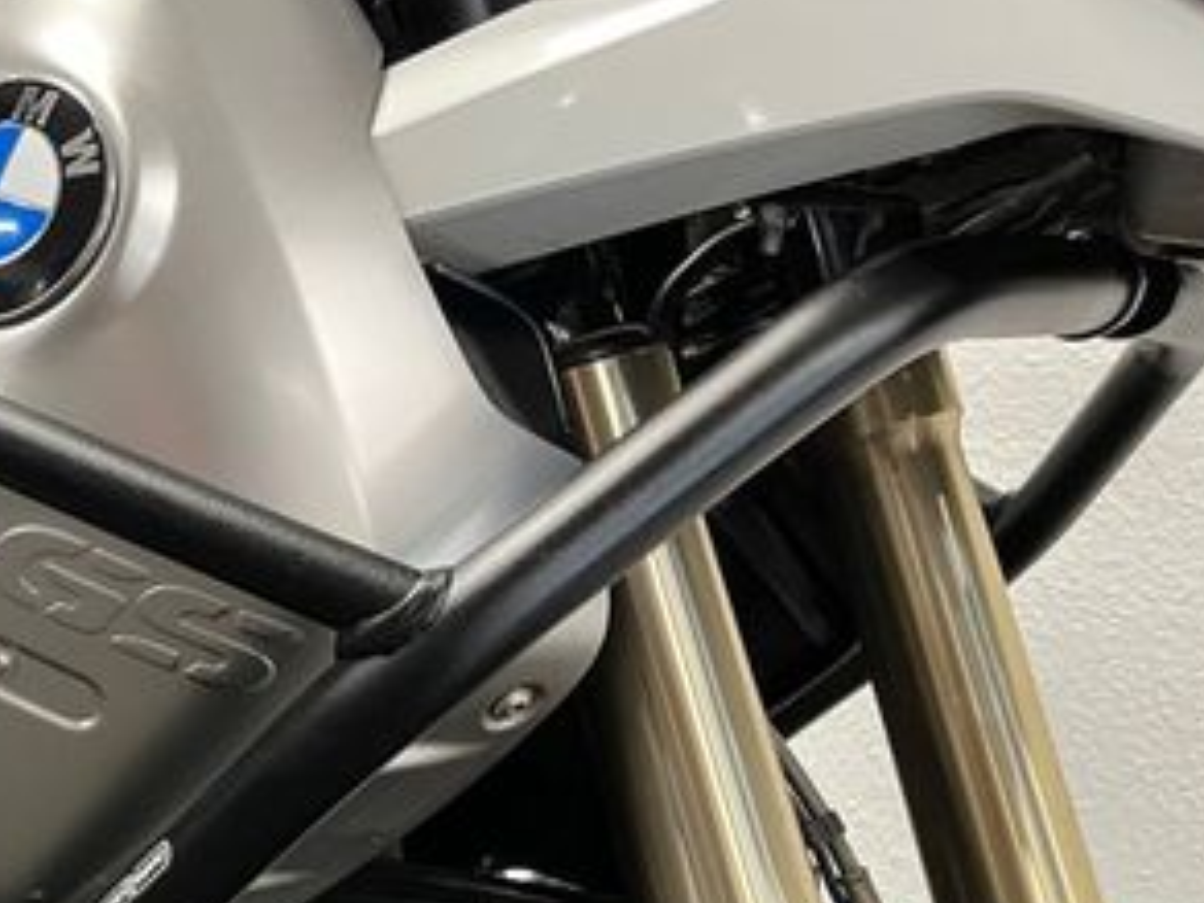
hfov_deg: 30.8
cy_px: 829
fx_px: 1983
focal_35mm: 57
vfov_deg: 24.8
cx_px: -58
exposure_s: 1/50
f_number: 1.6
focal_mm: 5.1
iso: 250
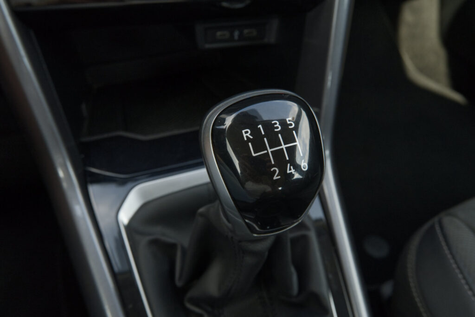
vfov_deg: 42.3
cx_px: 238
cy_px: 158
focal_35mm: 31
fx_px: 409
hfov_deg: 60.3
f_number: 8
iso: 1600
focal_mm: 20.9
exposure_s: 1/160
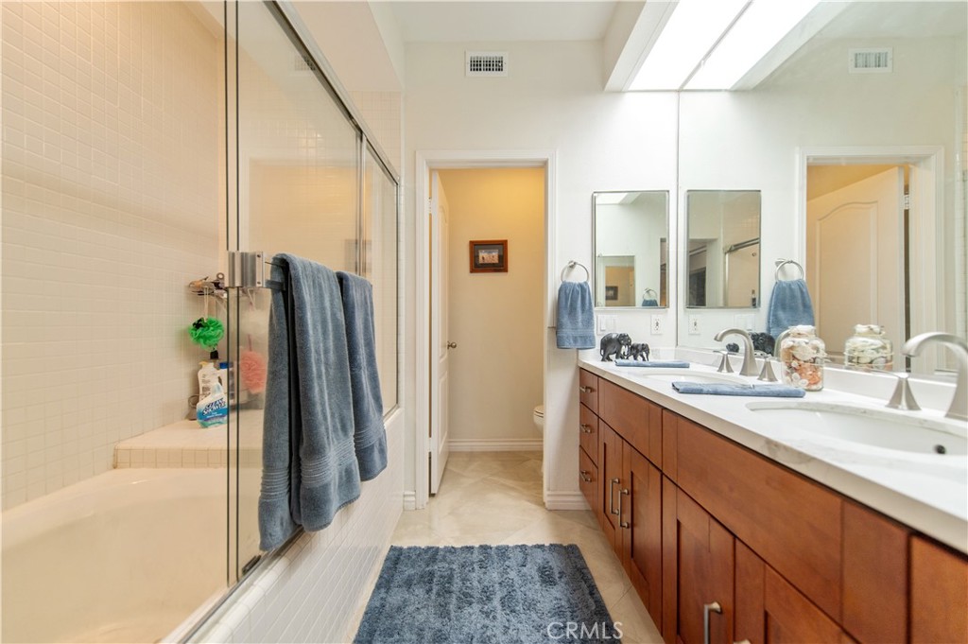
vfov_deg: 81.1
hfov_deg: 104.3
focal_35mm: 14
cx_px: 484
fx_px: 376
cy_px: 322
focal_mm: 14
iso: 400
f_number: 2.8
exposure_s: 1/250
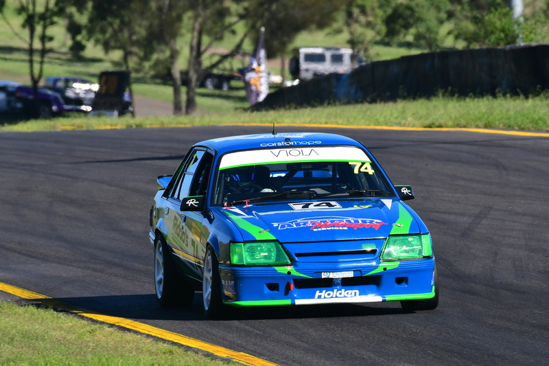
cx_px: 274
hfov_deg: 2.8
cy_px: 183
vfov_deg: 1.8
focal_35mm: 750
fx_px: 11434
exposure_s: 1/640
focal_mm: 500
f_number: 11
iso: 500
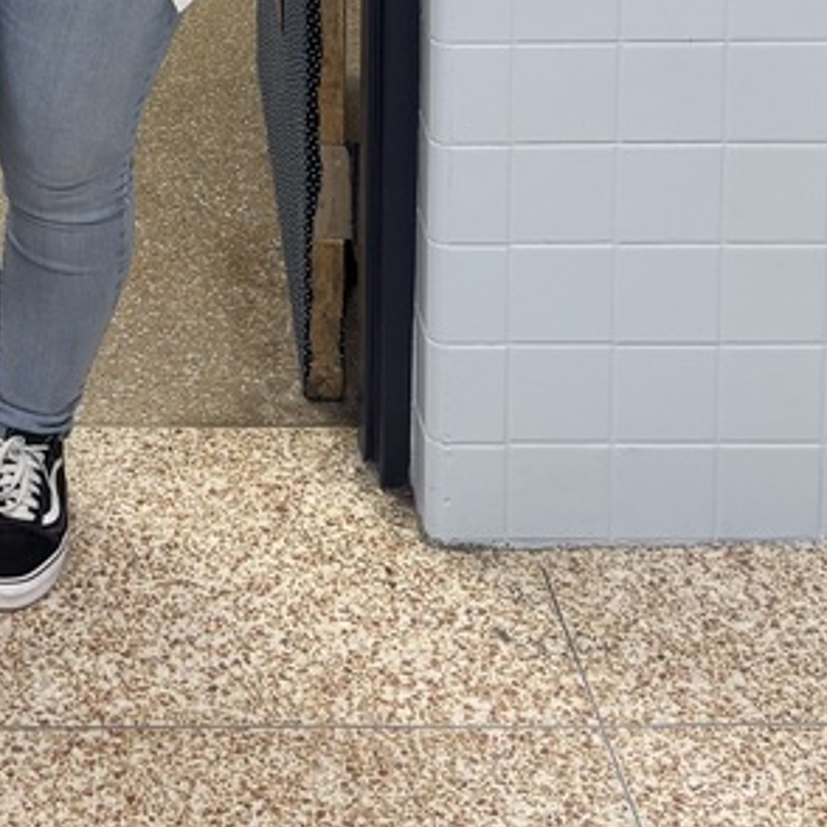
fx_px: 2162
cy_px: -599
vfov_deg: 17.9
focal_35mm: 80
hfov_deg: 20.9
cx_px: -23
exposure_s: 1/120
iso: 125
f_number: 1.6
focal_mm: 5.96
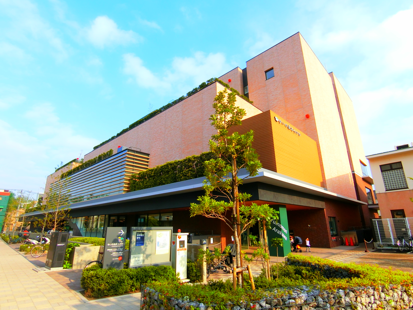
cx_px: 206
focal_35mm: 19
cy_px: 155
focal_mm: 4.06
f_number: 2.7
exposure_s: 1/640
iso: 80
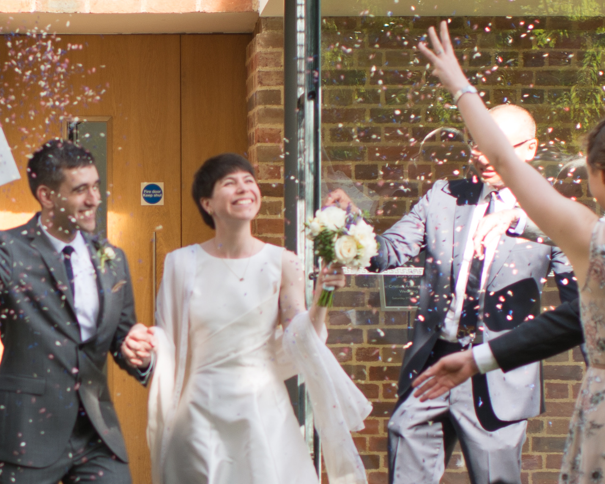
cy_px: 406
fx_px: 3026
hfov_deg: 11.4
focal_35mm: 169
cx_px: 94
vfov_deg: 9.1
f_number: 2.8
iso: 100
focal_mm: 35
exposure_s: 1/400
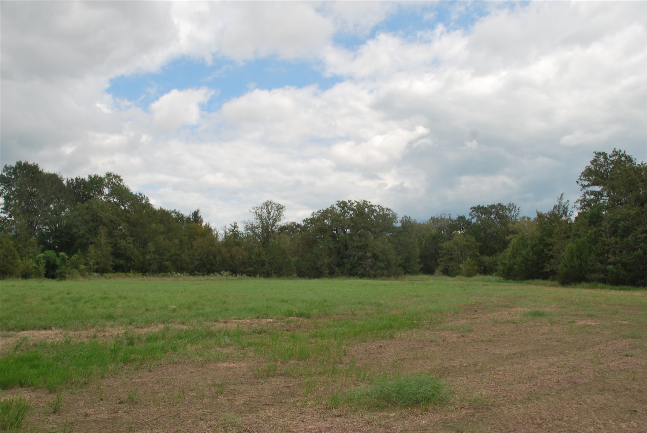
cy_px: 216
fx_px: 594
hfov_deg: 57.2
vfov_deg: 40.1
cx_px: 324
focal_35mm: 33
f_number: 9
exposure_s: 1/200
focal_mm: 22
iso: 100
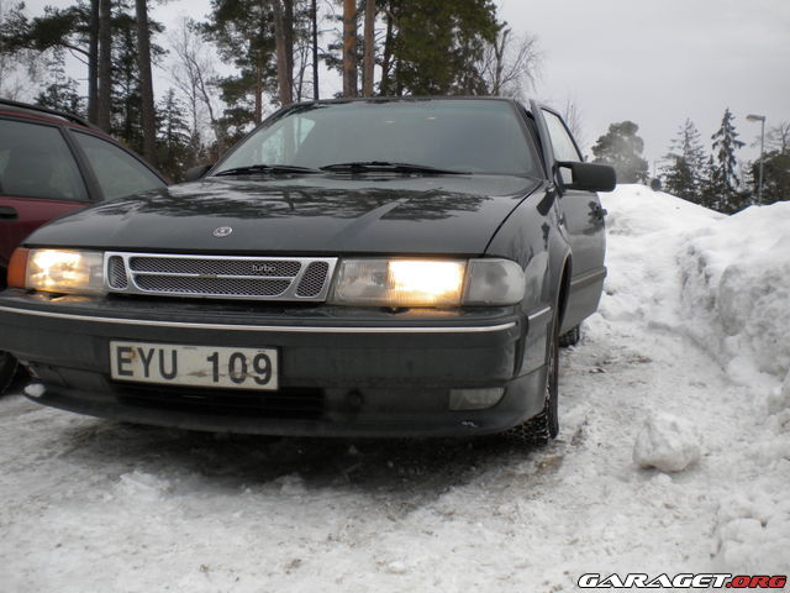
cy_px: 296
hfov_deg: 52.6
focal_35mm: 35
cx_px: 395
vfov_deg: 40.7
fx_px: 799
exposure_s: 1/194
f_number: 4.6
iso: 80
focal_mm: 6.3
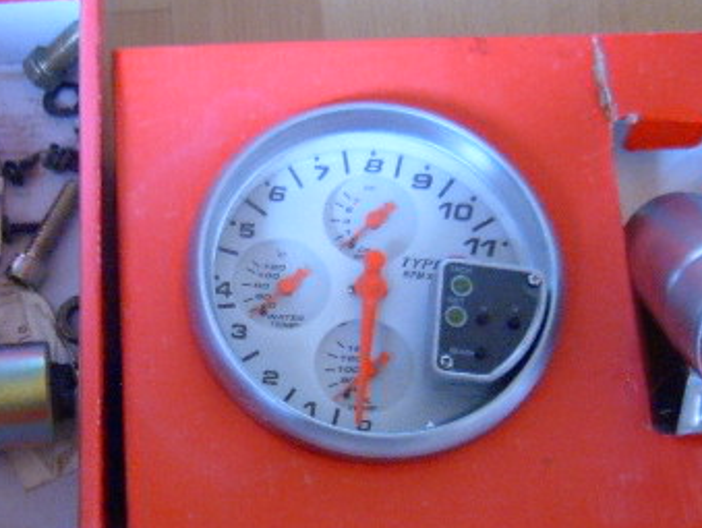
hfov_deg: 29.2
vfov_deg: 22.2
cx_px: 255
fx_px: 1340
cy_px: 369
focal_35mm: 66
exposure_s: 1/3
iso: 100
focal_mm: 5.8
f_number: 2.8
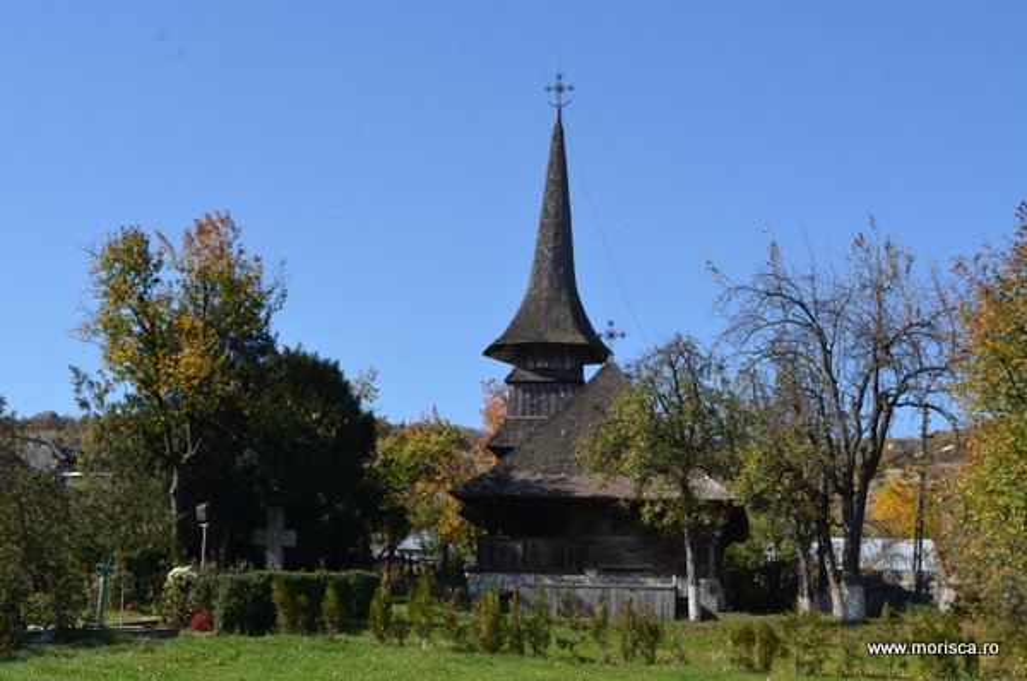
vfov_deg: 23.7
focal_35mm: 57
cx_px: 514
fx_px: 1623
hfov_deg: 35.1
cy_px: 340
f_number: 8
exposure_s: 1/250
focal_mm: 38
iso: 140
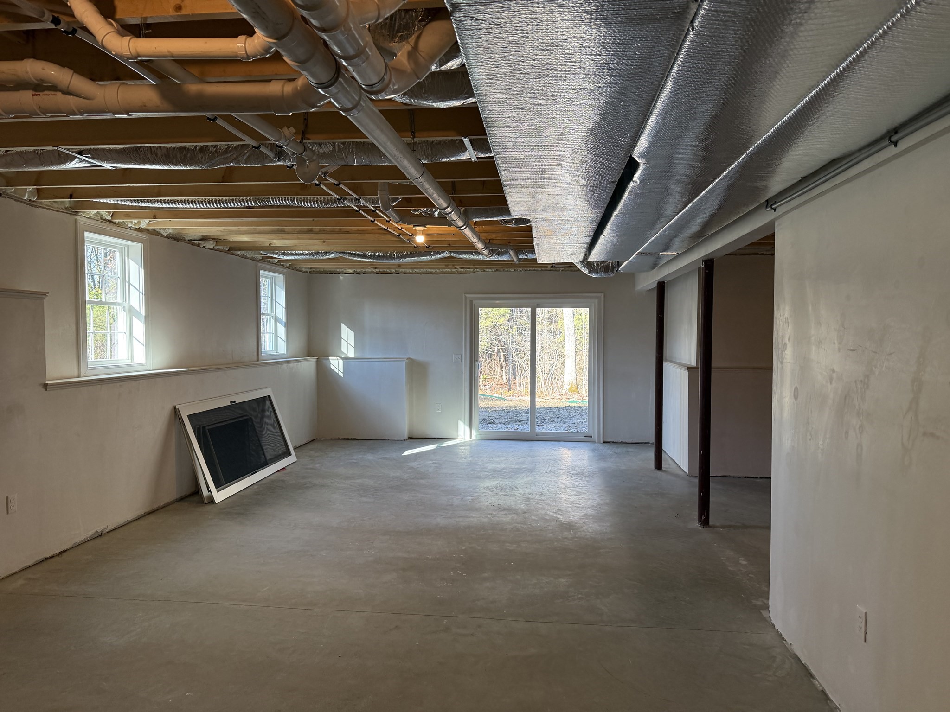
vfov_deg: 56.8
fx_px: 659
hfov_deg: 71.6
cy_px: 356
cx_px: 475
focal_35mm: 24
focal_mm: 6.76
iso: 200
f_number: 1.78
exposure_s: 1/166
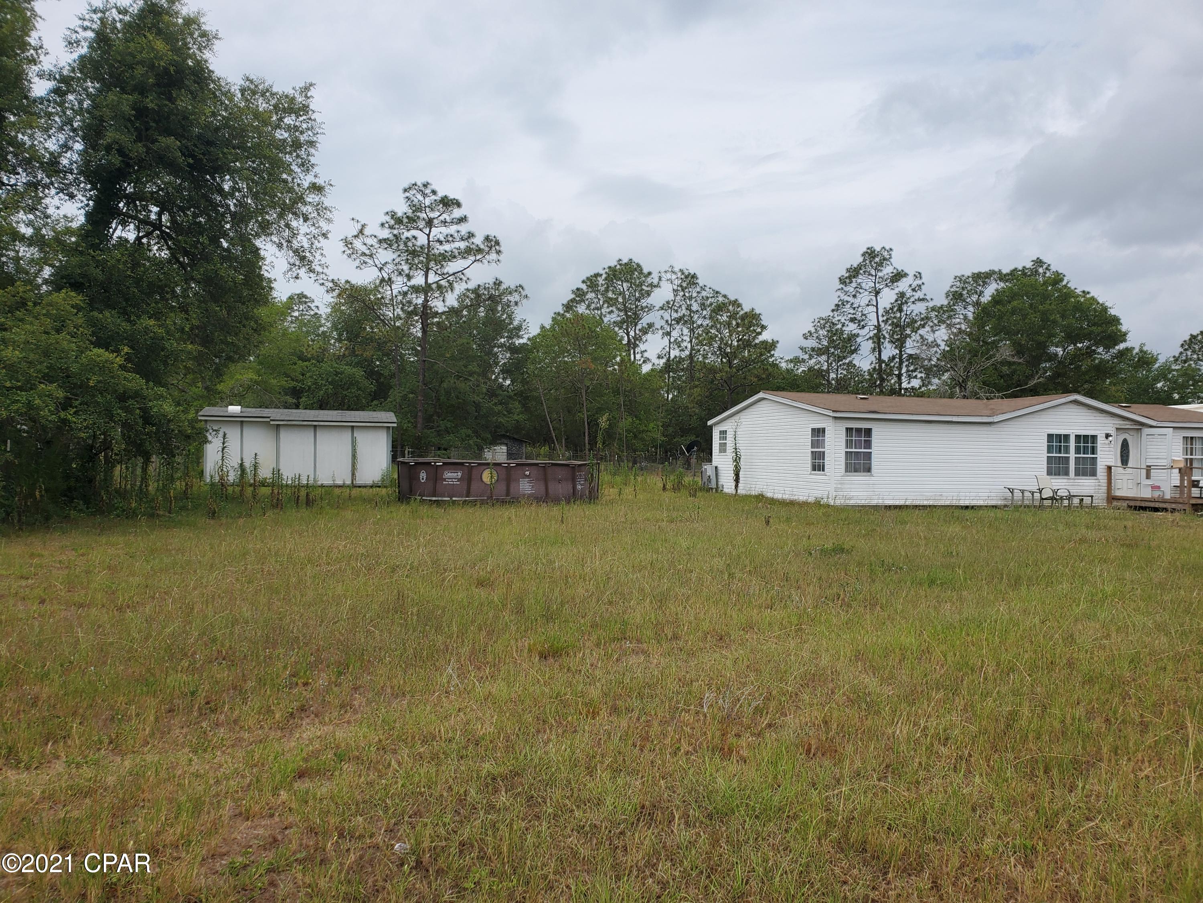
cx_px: 602
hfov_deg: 67.3
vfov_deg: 53.1
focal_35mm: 26
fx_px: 904
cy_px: 452
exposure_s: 1/1894
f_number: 2.4
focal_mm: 4.3
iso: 50
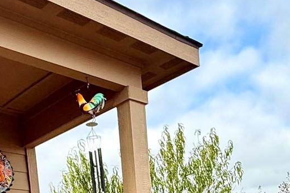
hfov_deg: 35.0
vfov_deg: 18.5
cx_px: 157
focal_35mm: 57
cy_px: 348
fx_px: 459
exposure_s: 1/760
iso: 64
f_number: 2.2
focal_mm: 2.22
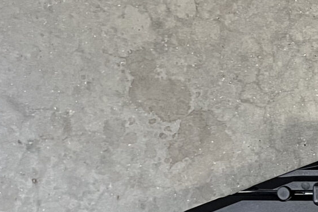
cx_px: 536
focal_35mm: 97
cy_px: 287
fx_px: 857
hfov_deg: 17.8
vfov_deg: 13.5
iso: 400
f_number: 1.6
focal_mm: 5.1
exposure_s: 1/60
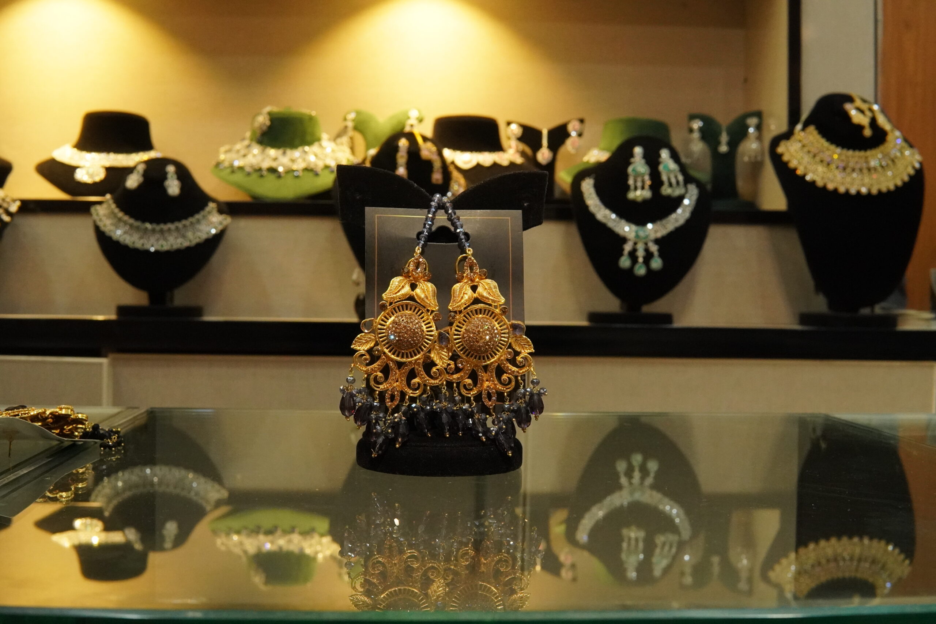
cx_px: 468
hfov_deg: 43.6
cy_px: 312
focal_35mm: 45
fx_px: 1170
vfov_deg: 29.9
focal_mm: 30
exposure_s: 1/80
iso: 4000
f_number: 9
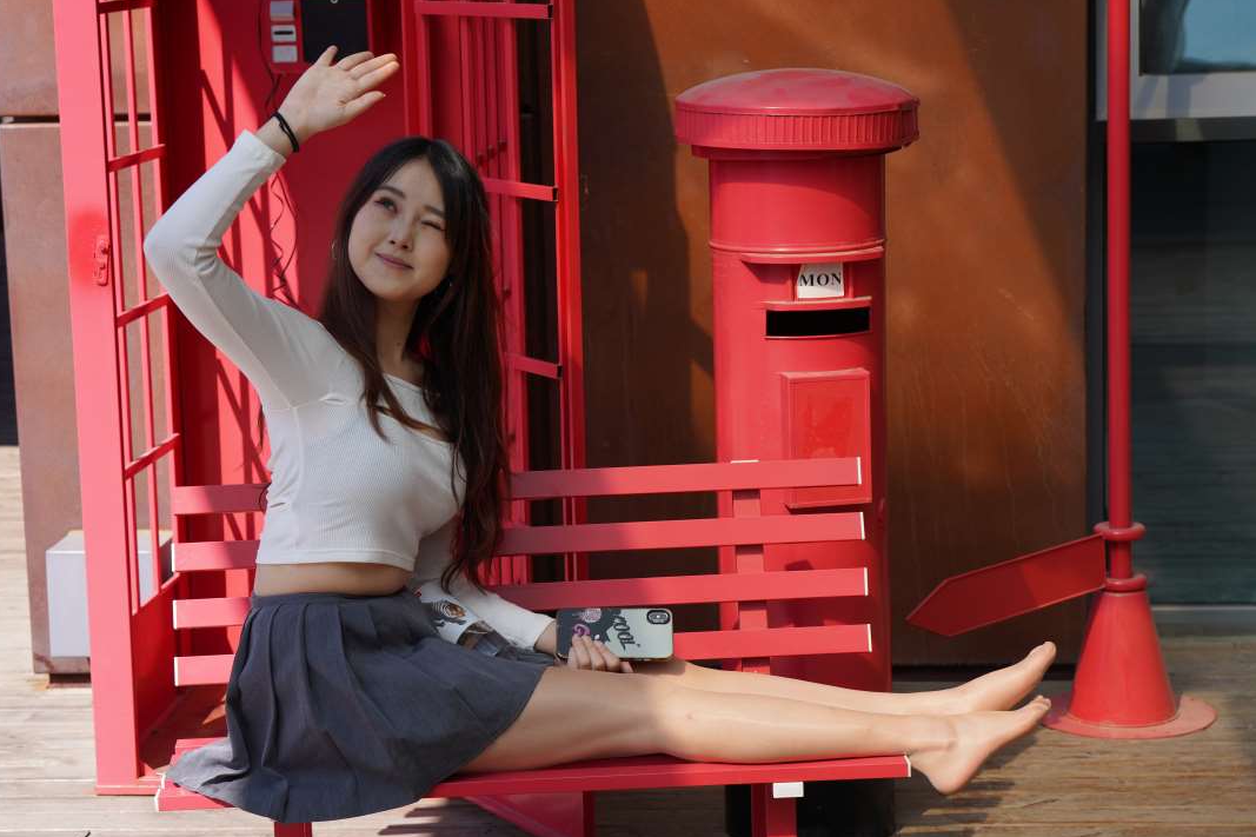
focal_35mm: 82
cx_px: 624
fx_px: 2860
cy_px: 418
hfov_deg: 24.8
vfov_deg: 16.6
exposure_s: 1/500
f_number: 7.1
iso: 250
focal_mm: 81
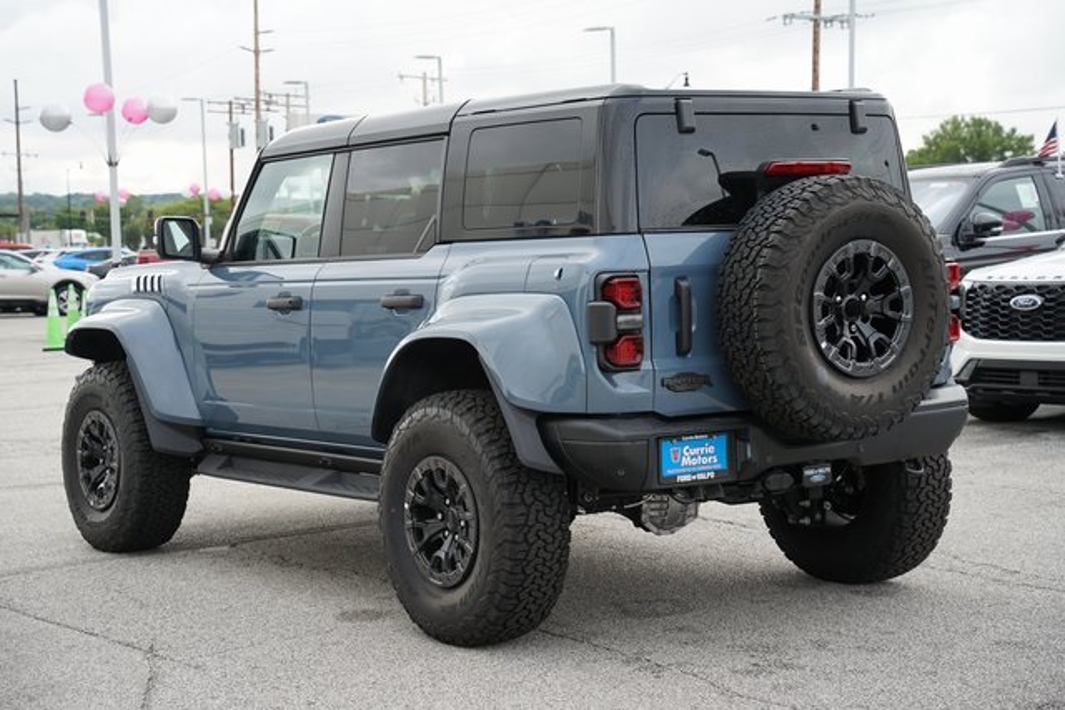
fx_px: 1894
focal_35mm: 64
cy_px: 355
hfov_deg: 31.4
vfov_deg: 21.3
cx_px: 532
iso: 100
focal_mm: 64
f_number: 6.3
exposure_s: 1/100
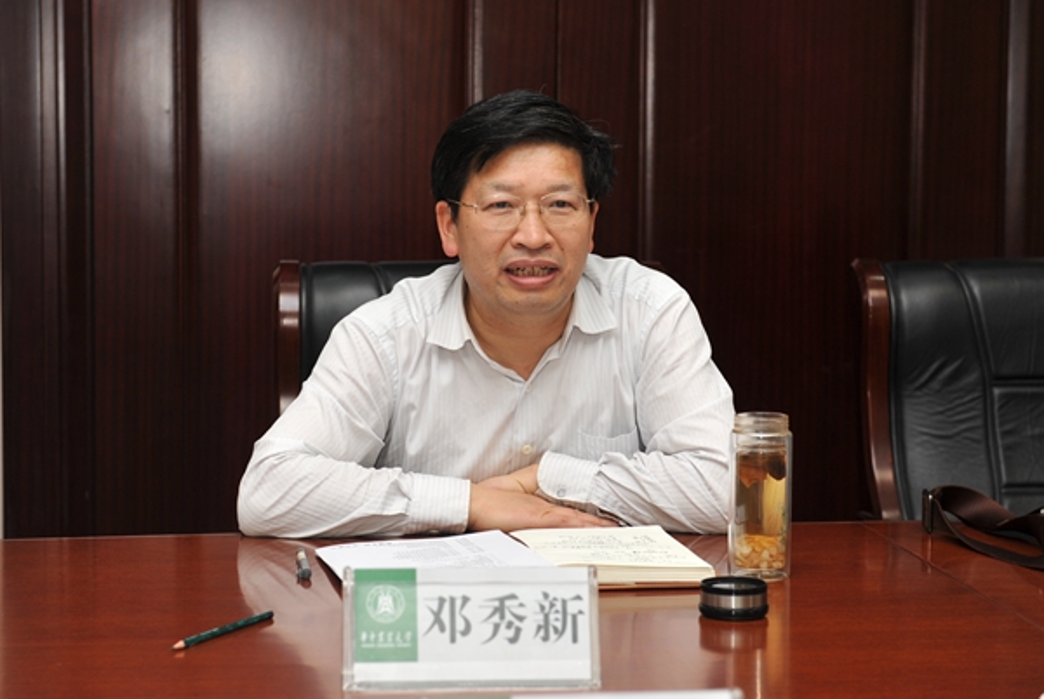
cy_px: 350
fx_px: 2033
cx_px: 522
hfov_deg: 28.8
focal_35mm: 70
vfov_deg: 19.5
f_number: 4.5
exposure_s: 1/60
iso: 320
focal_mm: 70
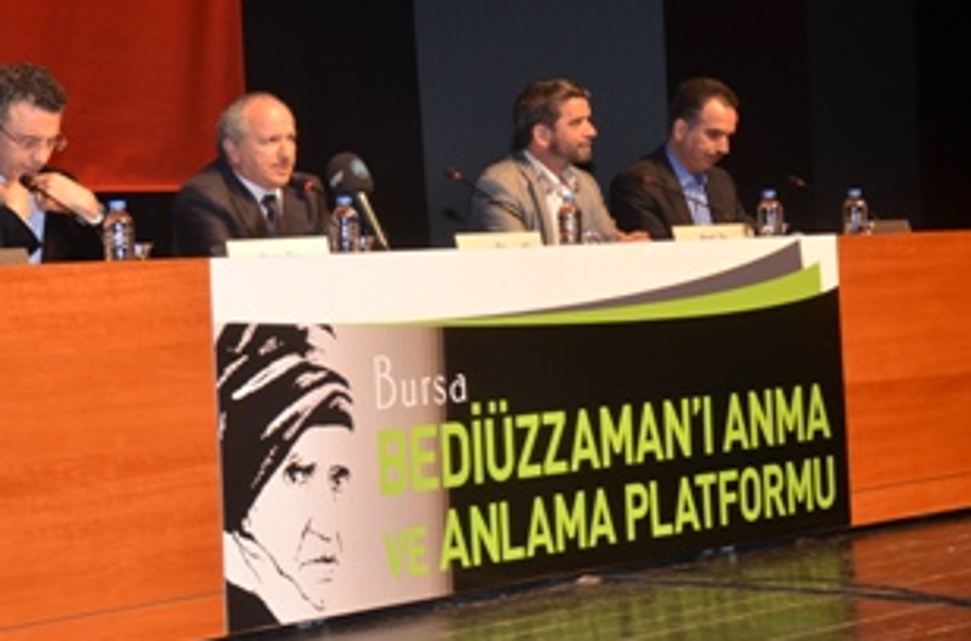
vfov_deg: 13.9
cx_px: 261
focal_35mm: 98
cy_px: 277
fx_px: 2635
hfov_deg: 20.7
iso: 800
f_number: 4.8
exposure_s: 1/60
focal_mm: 42
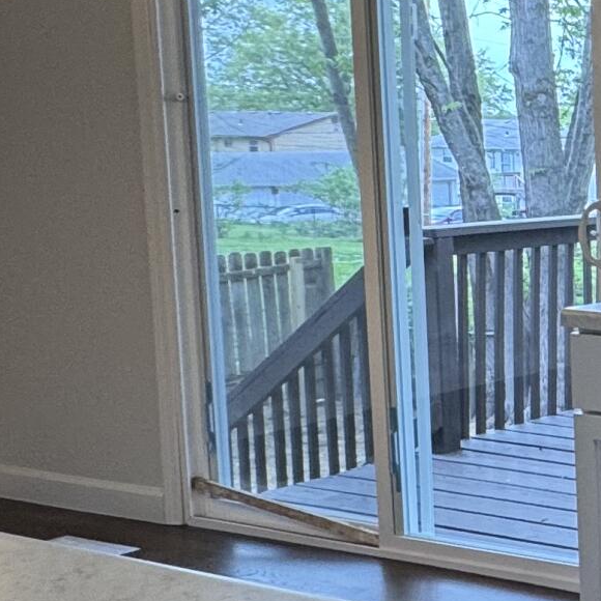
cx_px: 1237
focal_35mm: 64
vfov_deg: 26.8
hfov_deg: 17.7
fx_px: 1257
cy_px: 239
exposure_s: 1/120
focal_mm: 2.22
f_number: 2.2
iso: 100
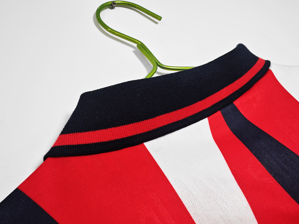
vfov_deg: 58.9
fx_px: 199
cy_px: 112
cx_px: 150
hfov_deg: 73.9
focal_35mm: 23
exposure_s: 1/60
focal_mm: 2.59
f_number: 2.2
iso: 71
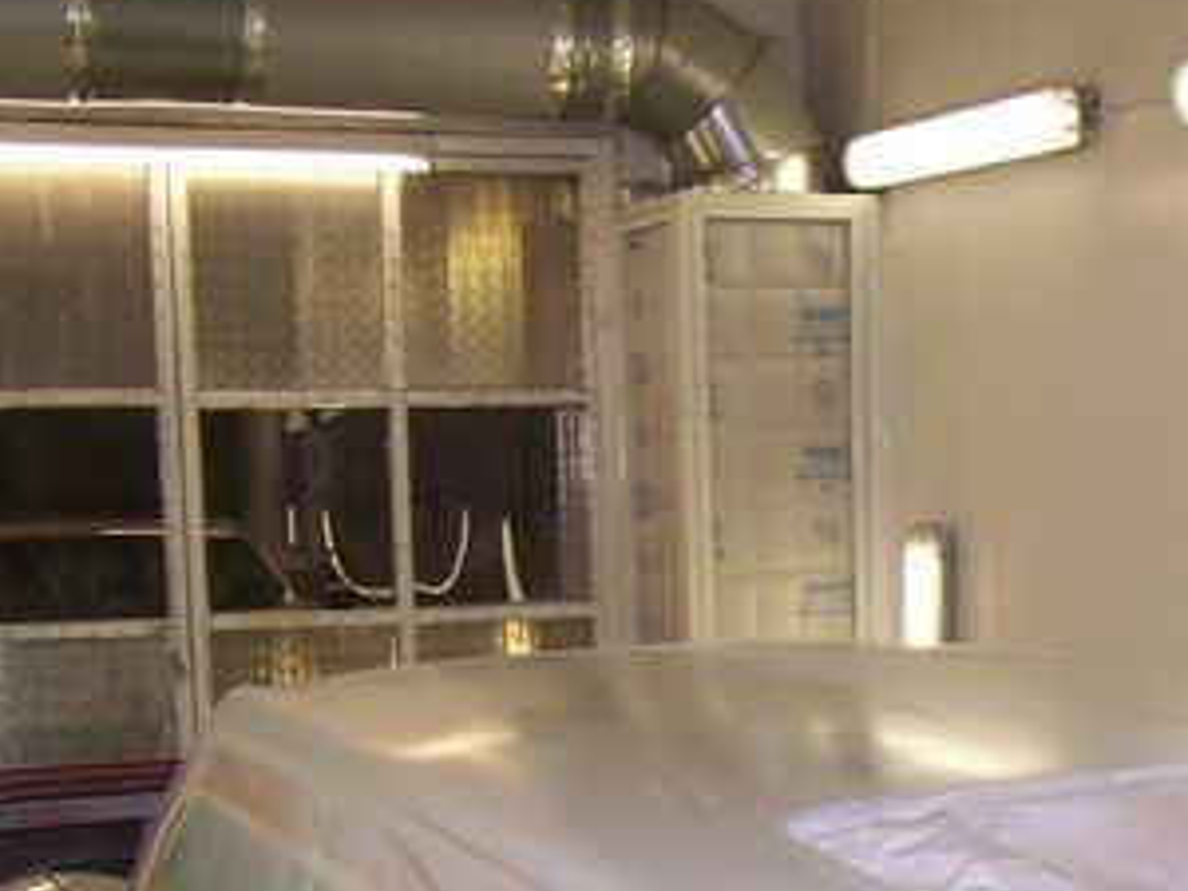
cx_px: 1200
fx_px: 2780
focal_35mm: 81
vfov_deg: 17.9
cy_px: 828
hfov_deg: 23.1
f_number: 2.8
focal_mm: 6.3
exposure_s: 1/60
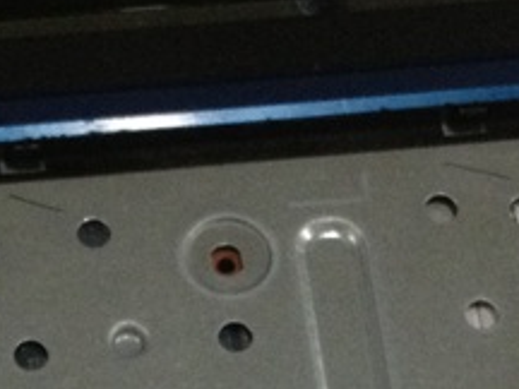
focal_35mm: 166
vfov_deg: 8.5
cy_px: 759
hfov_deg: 11.9
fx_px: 2489
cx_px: 123
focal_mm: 4.28
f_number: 2.4
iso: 200
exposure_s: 1/20
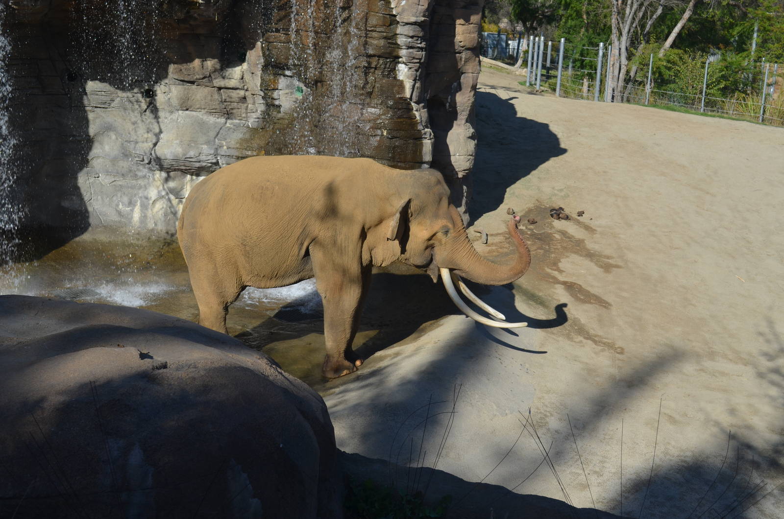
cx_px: 392
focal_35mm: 48
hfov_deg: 41.2
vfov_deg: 28.0
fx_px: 1043
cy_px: 260
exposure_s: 1/250
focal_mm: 32
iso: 100
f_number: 8
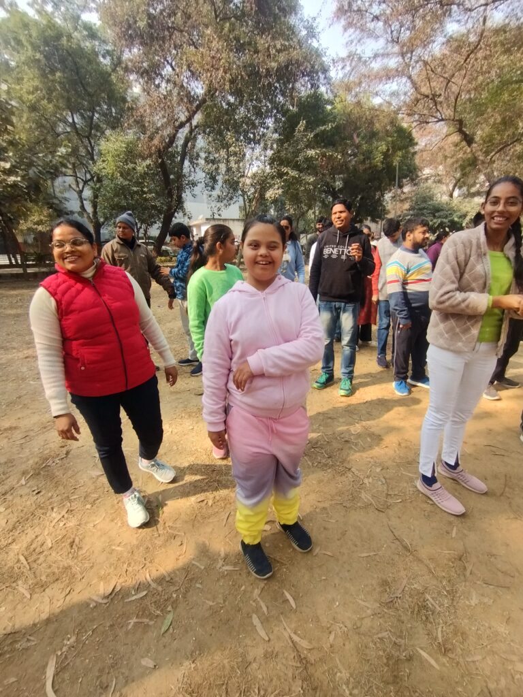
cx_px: 262
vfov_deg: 94.5
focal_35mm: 16
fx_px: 322
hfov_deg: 78.1
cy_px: 348
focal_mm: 1.66
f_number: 2.2
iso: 100
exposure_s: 1/381
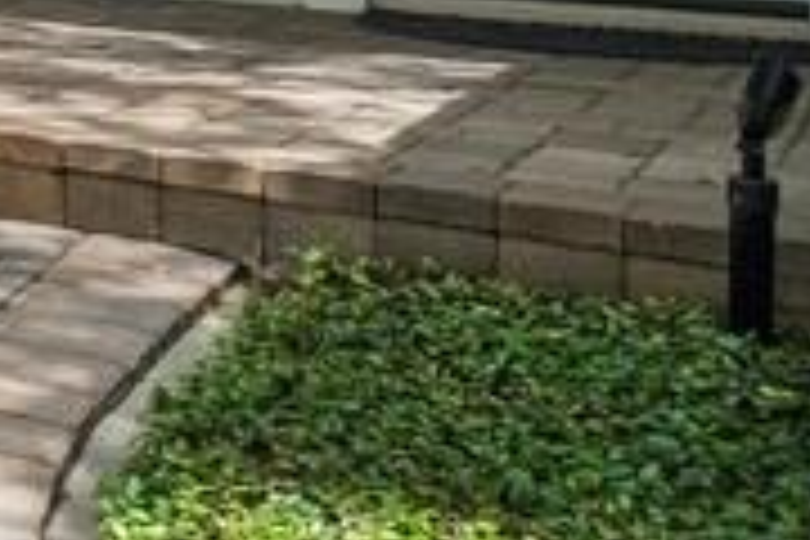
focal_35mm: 75
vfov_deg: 16.6
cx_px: -1190
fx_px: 1687
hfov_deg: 14.7
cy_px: -266
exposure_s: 1/80
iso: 200
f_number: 8
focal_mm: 15
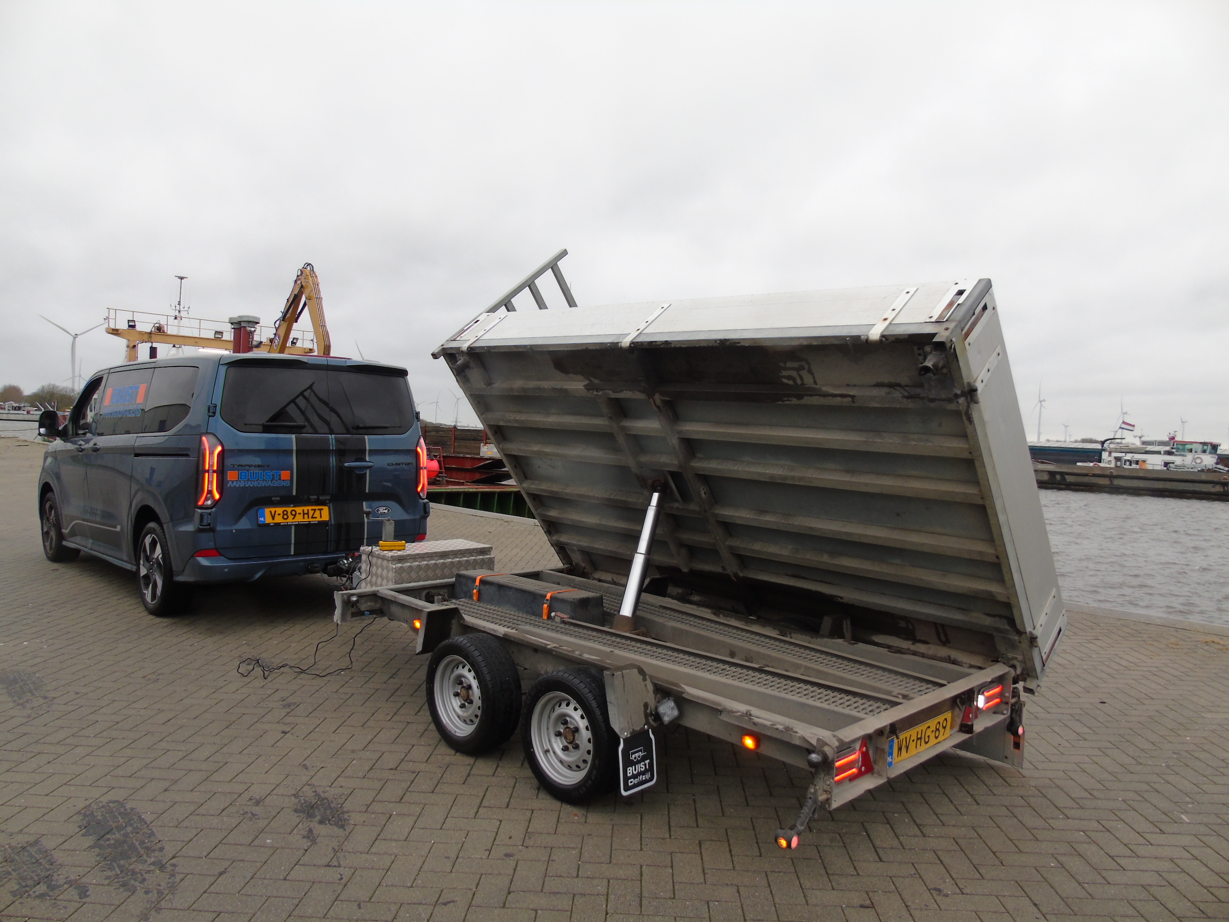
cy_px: 461
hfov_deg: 69.4
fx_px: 888
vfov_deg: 54.9
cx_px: 614
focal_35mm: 25
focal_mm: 4.4
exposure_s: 1/40
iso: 80
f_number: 3.4
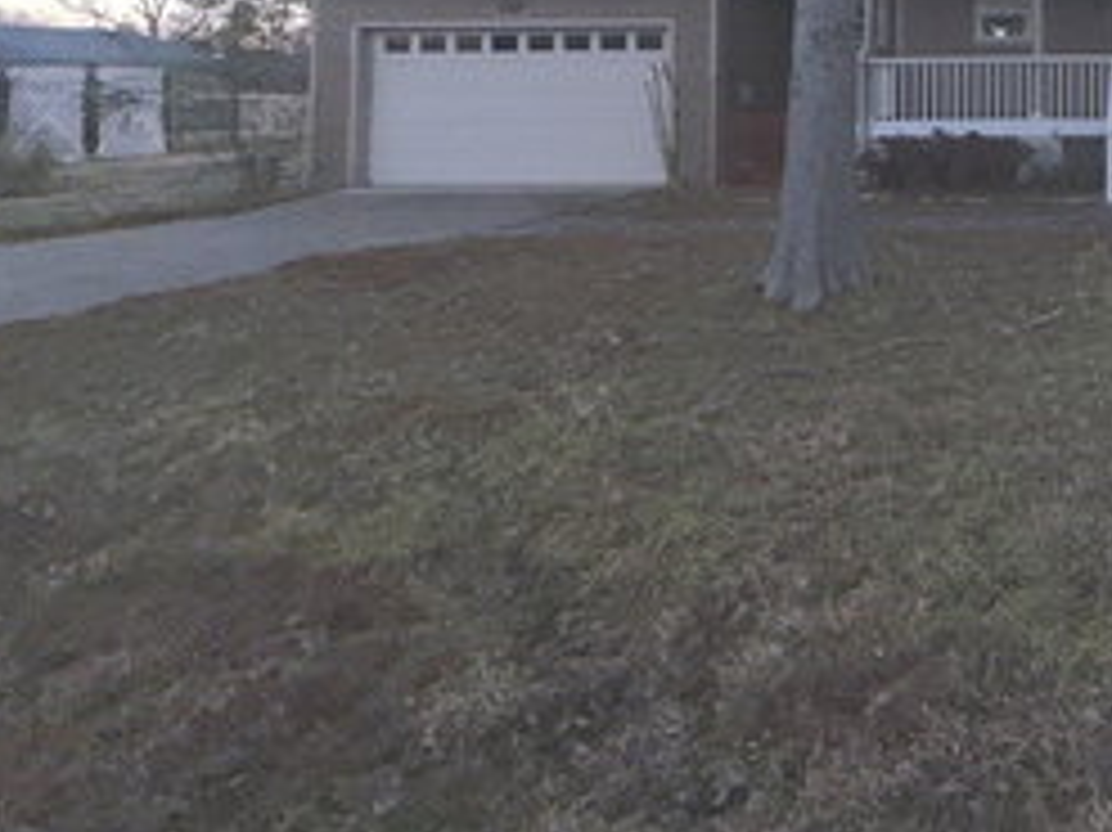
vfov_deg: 43.0
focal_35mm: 29
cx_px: 1130
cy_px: 45
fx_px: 931
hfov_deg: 49.4
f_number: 2.2
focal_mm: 2.22
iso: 16
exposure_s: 1/267
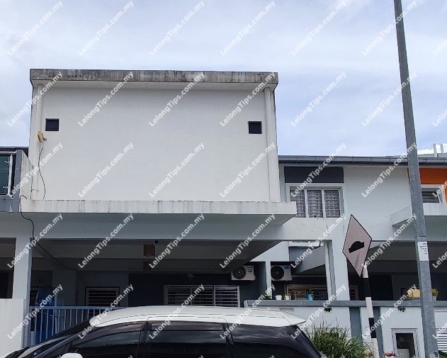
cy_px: 239
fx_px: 304
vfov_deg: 59.5
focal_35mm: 23
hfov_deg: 72.1
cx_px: 187
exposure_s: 1/1576
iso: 50
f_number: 2.2
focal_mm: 1.65
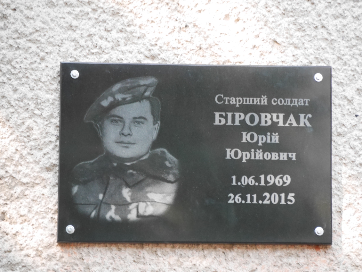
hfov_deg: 7.1
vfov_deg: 5.3
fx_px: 2928
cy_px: 136
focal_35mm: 280
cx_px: 181
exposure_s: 1/320
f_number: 5.6
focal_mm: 140
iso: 2500
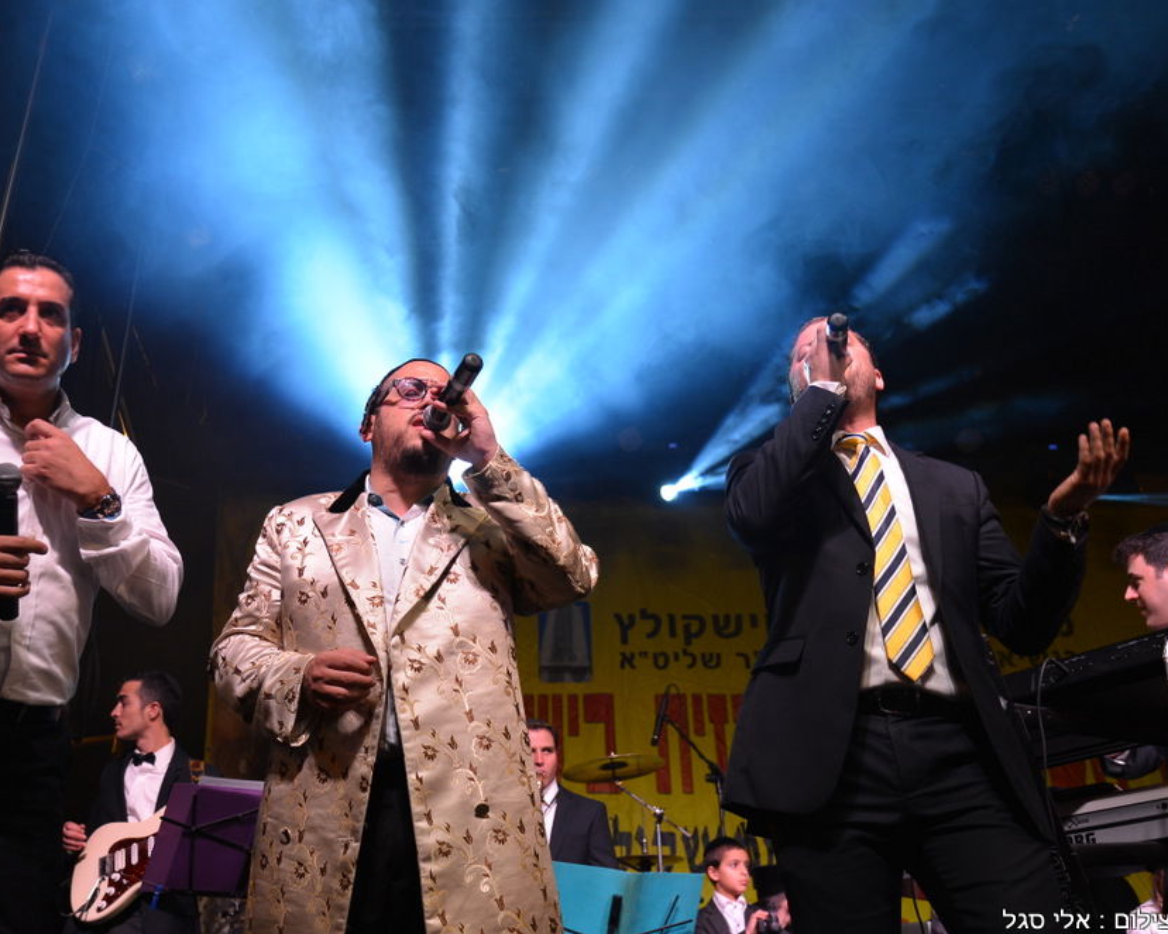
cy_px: 480
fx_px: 1244
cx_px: 484
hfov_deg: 50.1
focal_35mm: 36
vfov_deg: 41.1
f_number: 5
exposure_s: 1/80
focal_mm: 31
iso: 800
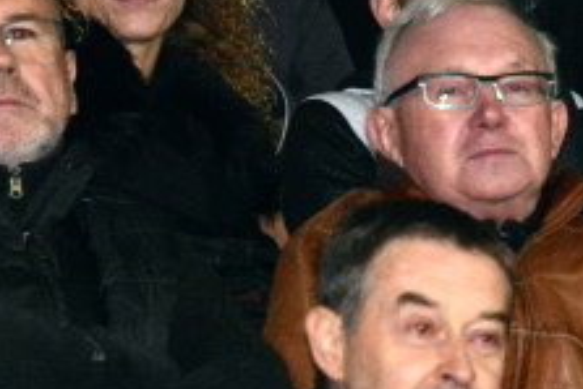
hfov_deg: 3.9
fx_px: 8637
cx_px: 677
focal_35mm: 533
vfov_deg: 2.6
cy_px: 176
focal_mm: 170
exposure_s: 1/200
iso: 6400
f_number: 8
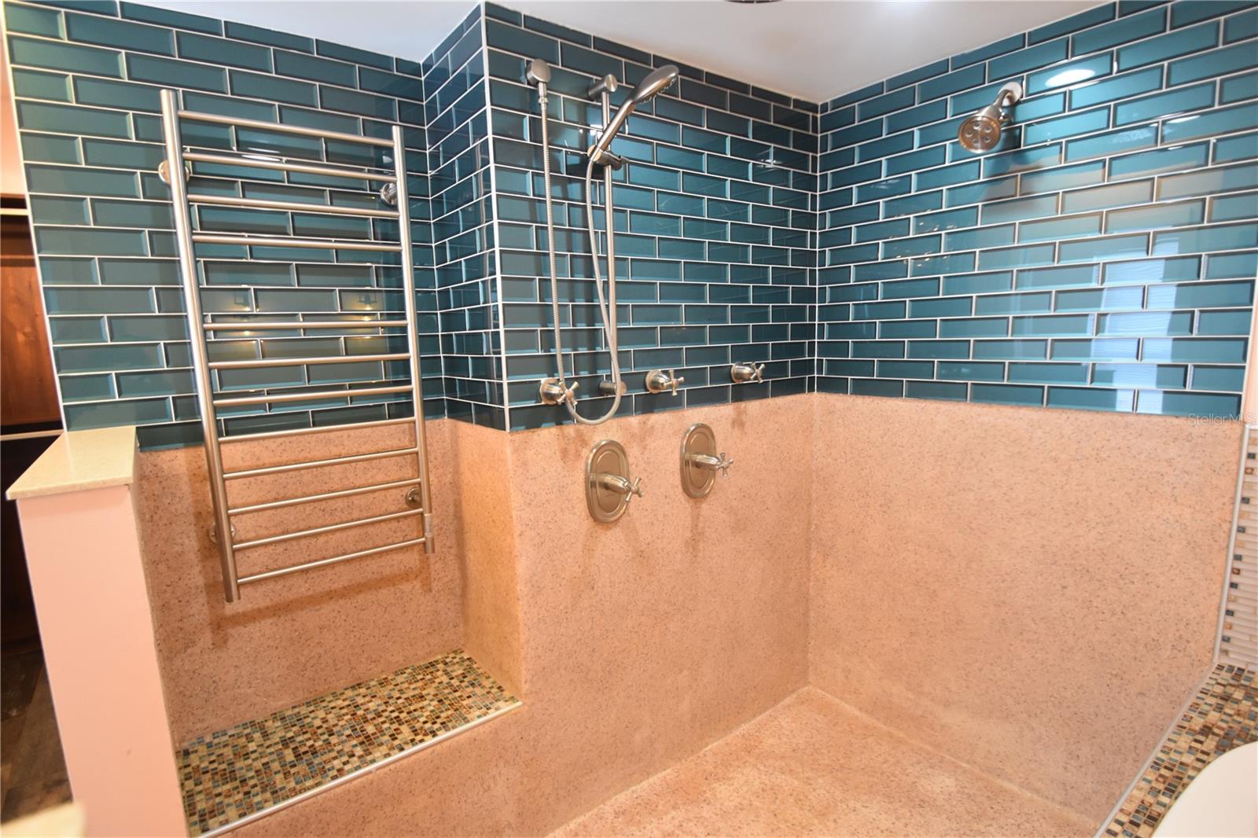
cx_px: 629
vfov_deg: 69.6
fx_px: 603
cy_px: 419
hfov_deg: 92.5
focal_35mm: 17
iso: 1100
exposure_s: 1/60
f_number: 4
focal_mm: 11.5
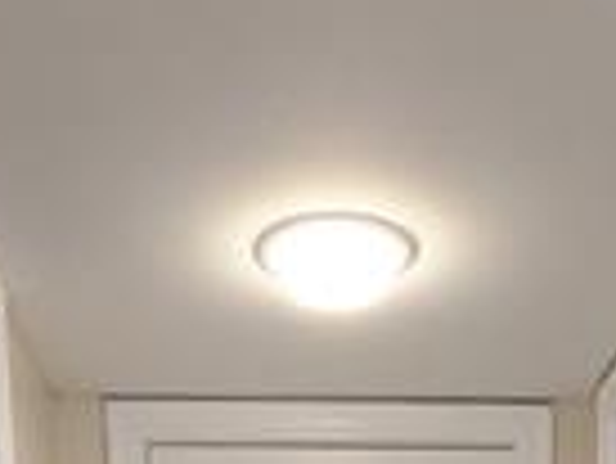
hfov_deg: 27.7
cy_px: 1081
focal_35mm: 70
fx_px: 1247
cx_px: 373
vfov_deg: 14.6
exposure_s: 1/120
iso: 893
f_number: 2.2
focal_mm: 2.35
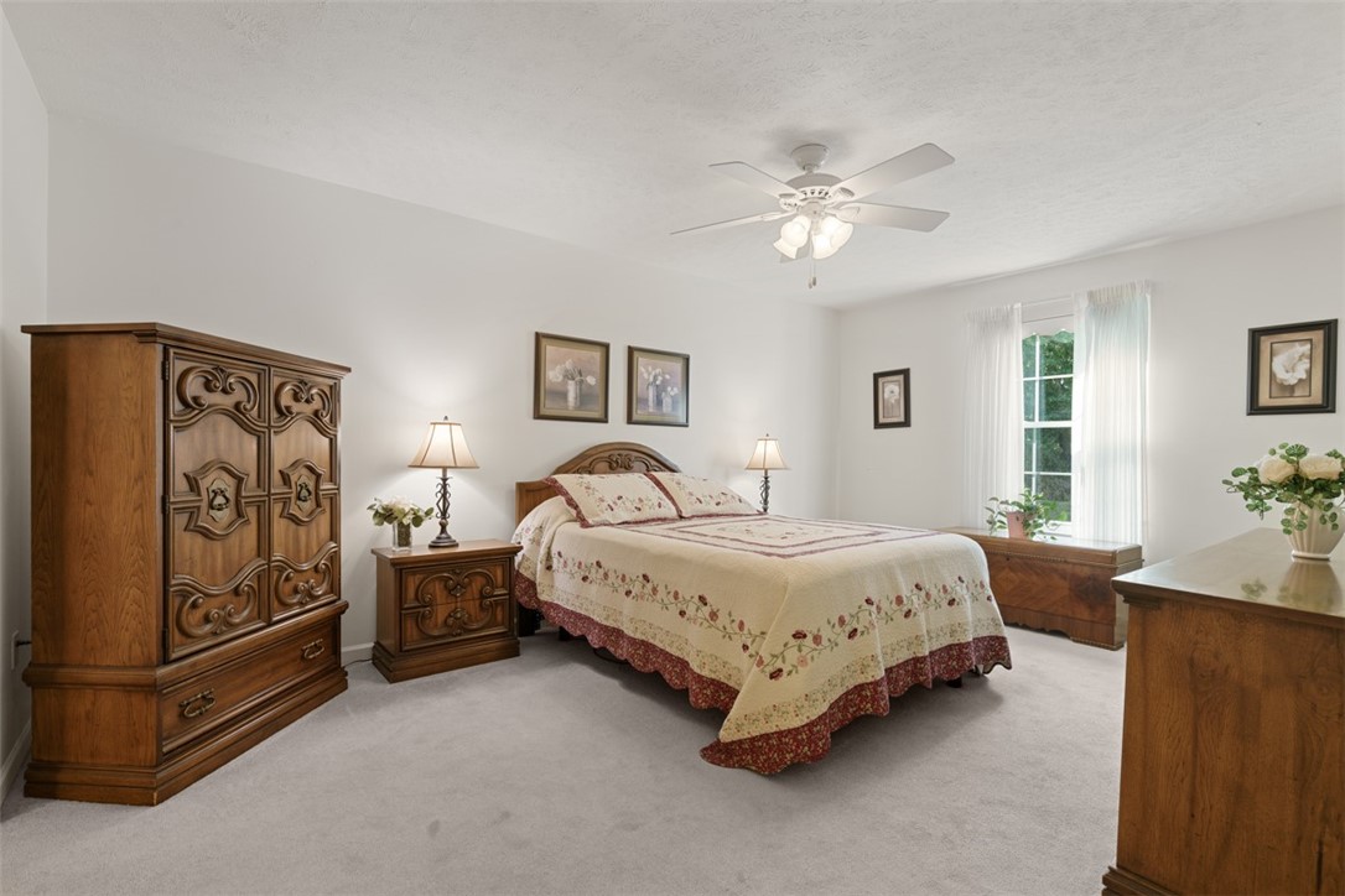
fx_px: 598
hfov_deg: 96.7
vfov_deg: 73.7
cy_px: 448
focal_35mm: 16
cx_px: 672
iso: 400
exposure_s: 1/3
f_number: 8
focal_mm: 16
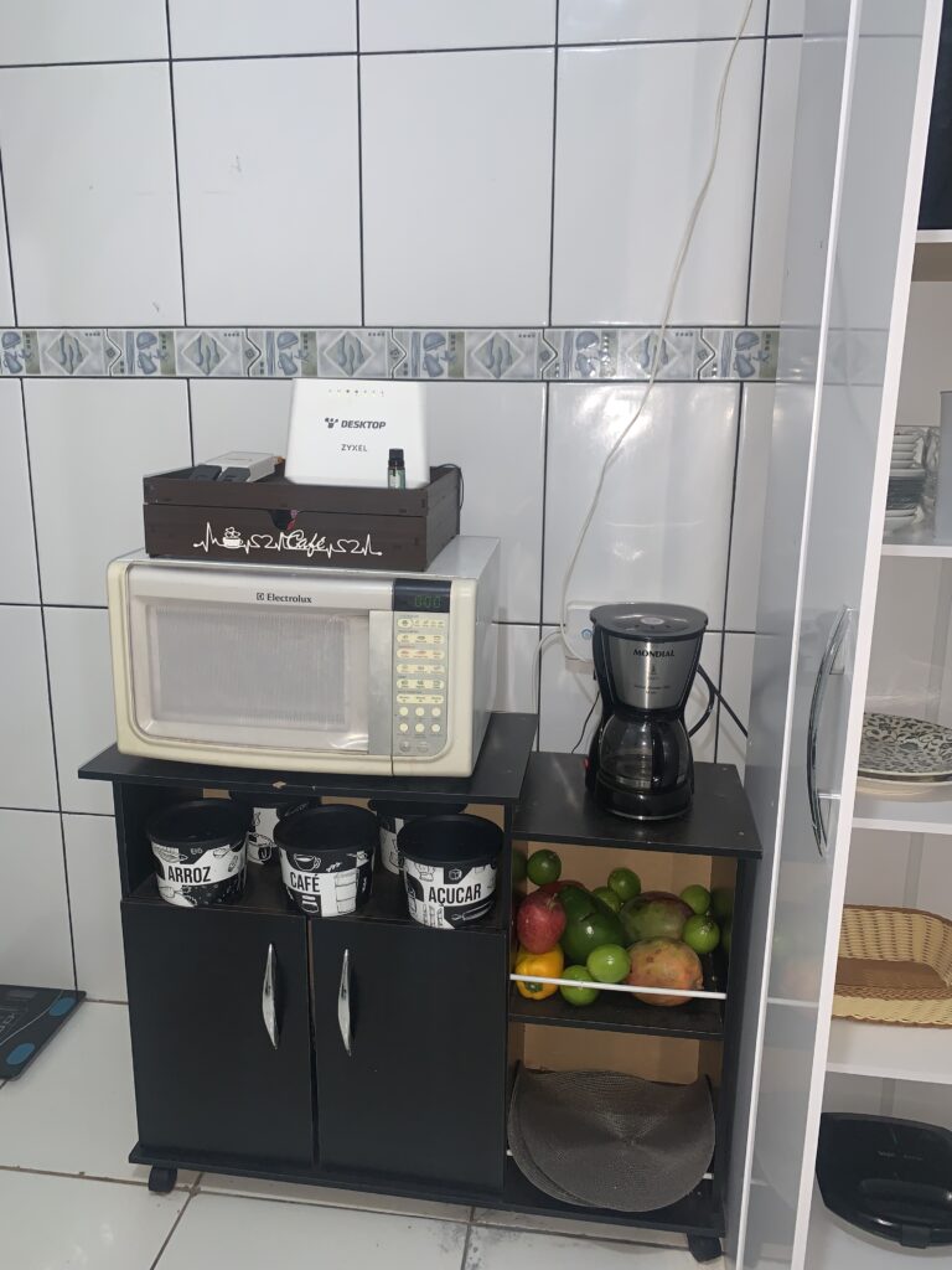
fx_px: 953
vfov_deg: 67.3
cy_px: 635
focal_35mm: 26
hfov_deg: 53.1
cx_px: 476
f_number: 1.8
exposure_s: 1/14
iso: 50
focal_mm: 4.25
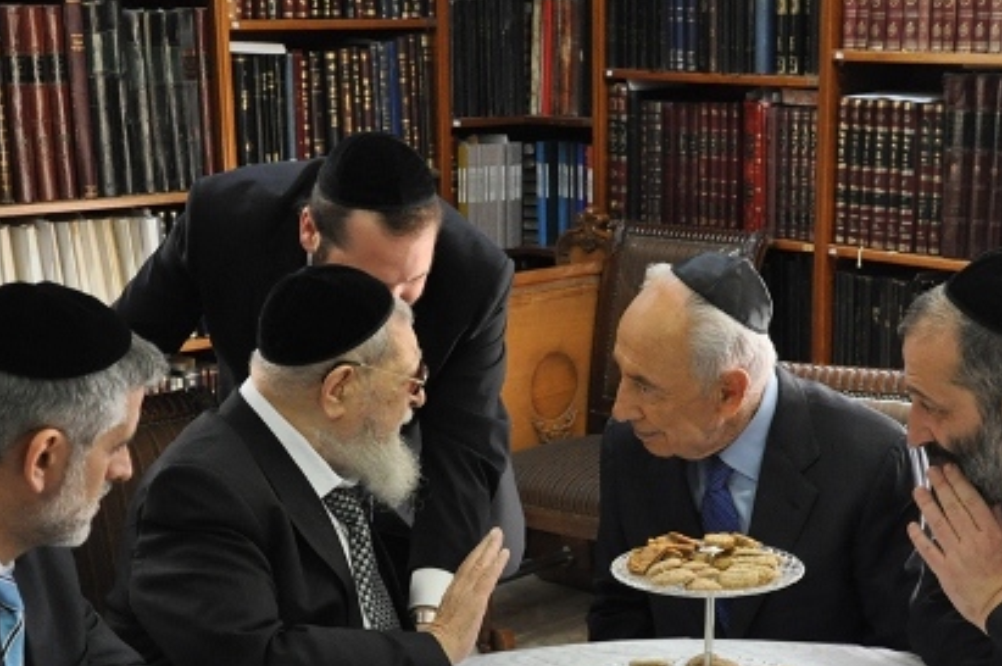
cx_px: 605
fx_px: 1946
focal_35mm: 70
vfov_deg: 19.3
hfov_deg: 28.8
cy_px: 504
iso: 1250
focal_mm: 30
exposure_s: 1/60
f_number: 4.2
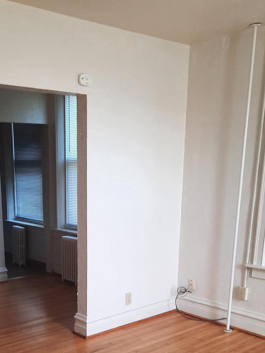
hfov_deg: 33.2
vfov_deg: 41.8
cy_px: 285
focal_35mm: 43
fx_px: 439
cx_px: 81
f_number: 2
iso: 64
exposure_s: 1/60
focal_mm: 4.6
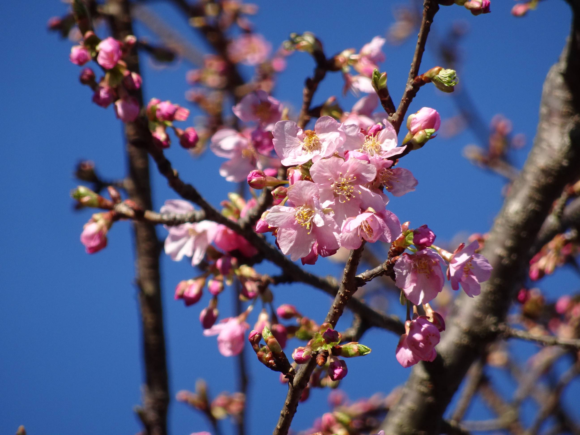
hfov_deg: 3.5
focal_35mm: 571
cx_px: 290
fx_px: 9567
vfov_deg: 2.6
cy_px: 218
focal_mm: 97.5
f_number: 6.3
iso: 80
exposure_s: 1/250
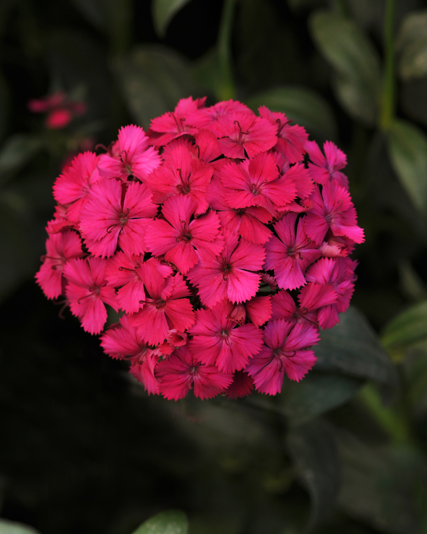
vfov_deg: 10.8
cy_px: 283
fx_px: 2821
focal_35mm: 179
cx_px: 214
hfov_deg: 8.7
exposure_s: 1/125
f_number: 8
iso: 200
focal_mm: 105
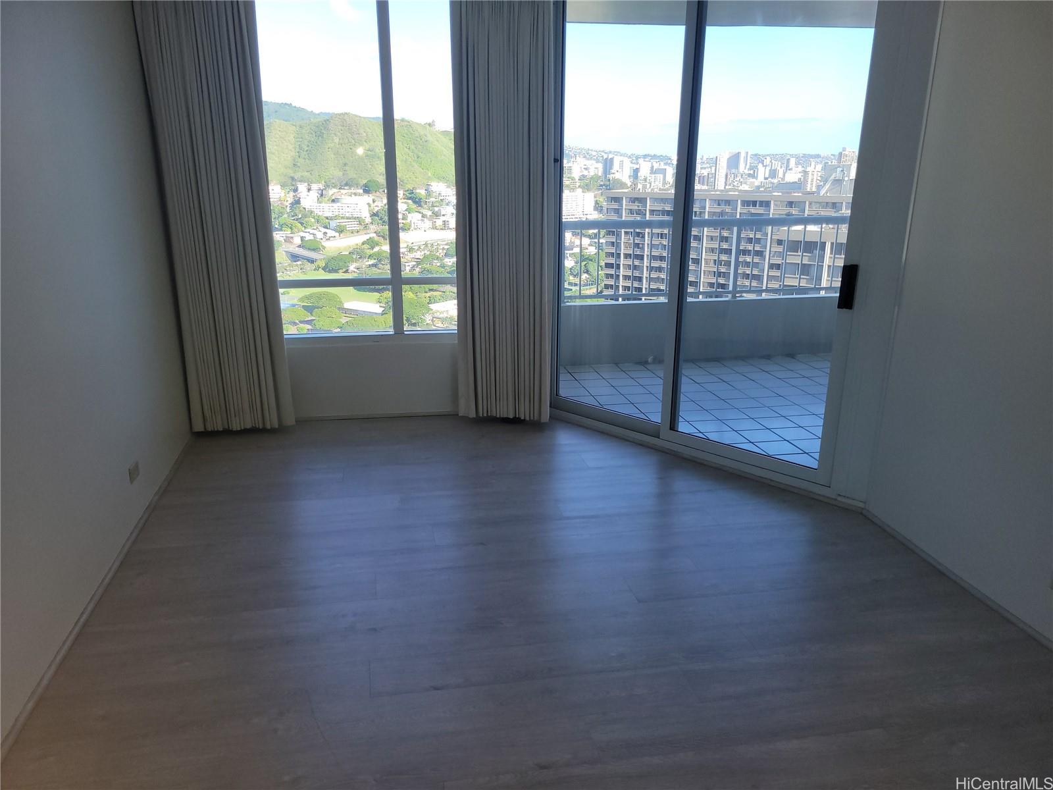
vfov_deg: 53.1
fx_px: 791
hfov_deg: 67.3
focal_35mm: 26
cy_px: 395
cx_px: 526
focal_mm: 5.4
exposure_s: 1/120
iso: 64
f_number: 1.8
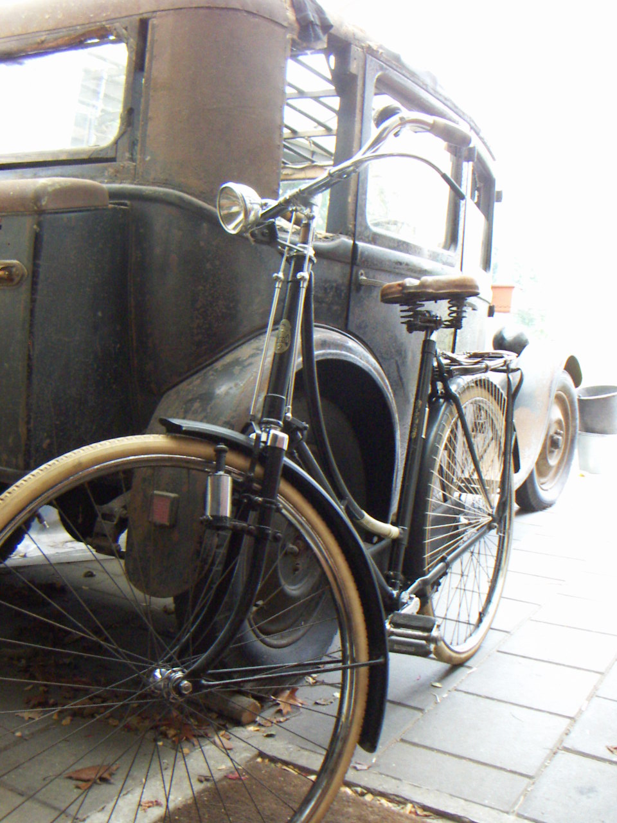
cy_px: 412
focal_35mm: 36
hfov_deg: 39.7
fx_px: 856
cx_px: 308
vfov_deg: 51.4
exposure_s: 1/13
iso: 200
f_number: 2.8
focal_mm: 4.7
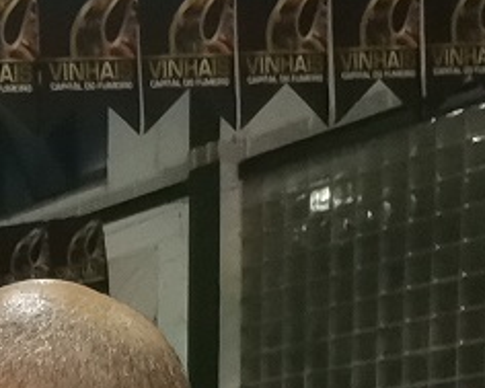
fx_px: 1852
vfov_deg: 10.7
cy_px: 848
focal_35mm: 129
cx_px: -658
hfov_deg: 12.1
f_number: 1.8
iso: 500
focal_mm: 4.75
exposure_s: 1/50
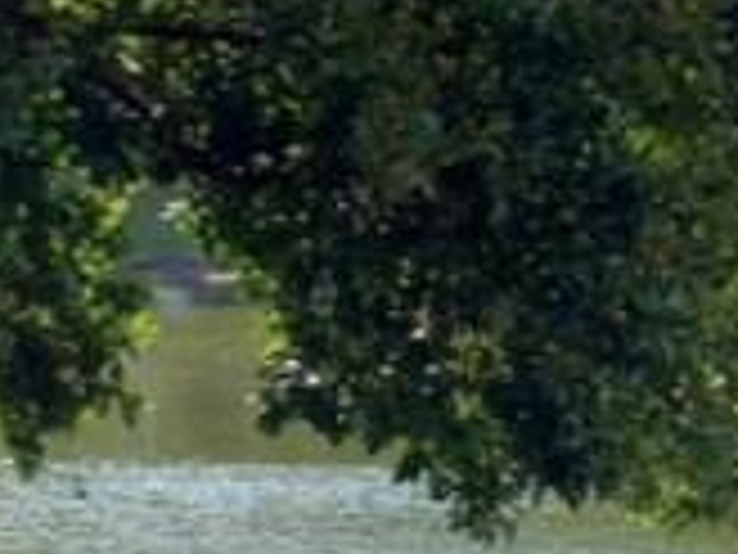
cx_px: -22
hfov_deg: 10.1
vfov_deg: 7.7
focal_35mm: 194
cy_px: 383
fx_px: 4136
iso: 25
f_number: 2.4
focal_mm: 3.3
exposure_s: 1/783
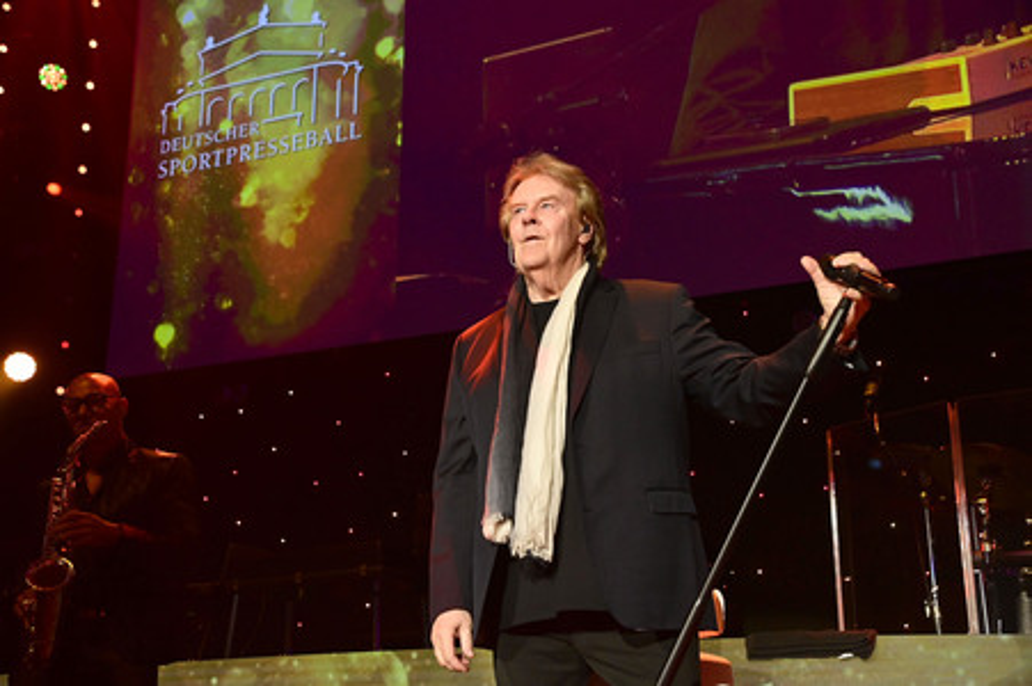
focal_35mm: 50
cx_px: 516
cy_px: 343
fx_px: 1432
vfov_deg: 27.0
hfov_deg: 39.6
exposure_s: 1/640
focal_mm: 50
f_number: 5
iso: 6400
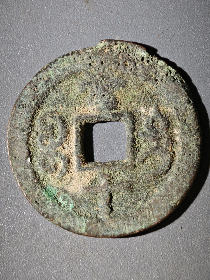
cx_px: 105
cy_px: 140
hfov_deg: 13.0
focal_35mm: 114
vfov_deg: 17.3
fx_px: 922
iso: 400
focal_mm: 9
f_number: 2
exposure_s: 1/100
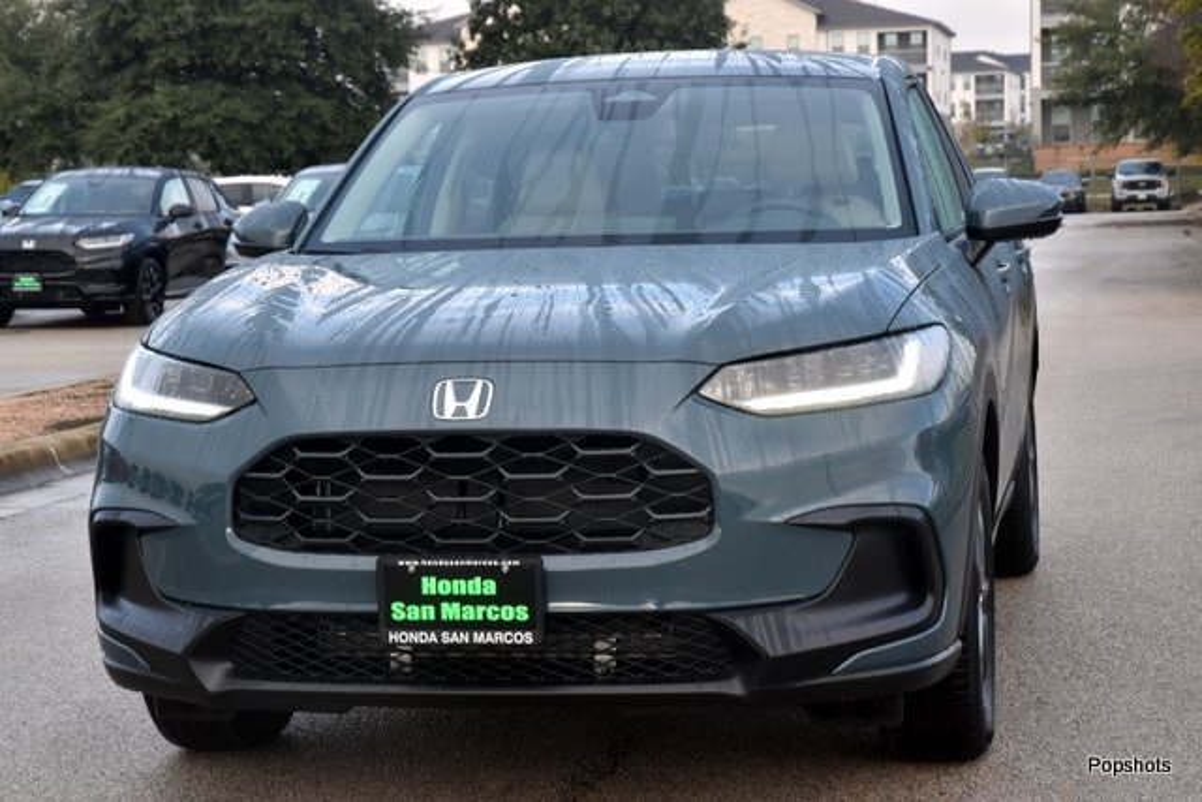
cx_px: 601
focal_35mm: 78
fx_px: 2605
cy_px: 401
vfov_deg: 17.5
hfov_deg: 26.0
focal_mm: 52
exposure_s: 1/250
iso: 320
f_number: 8
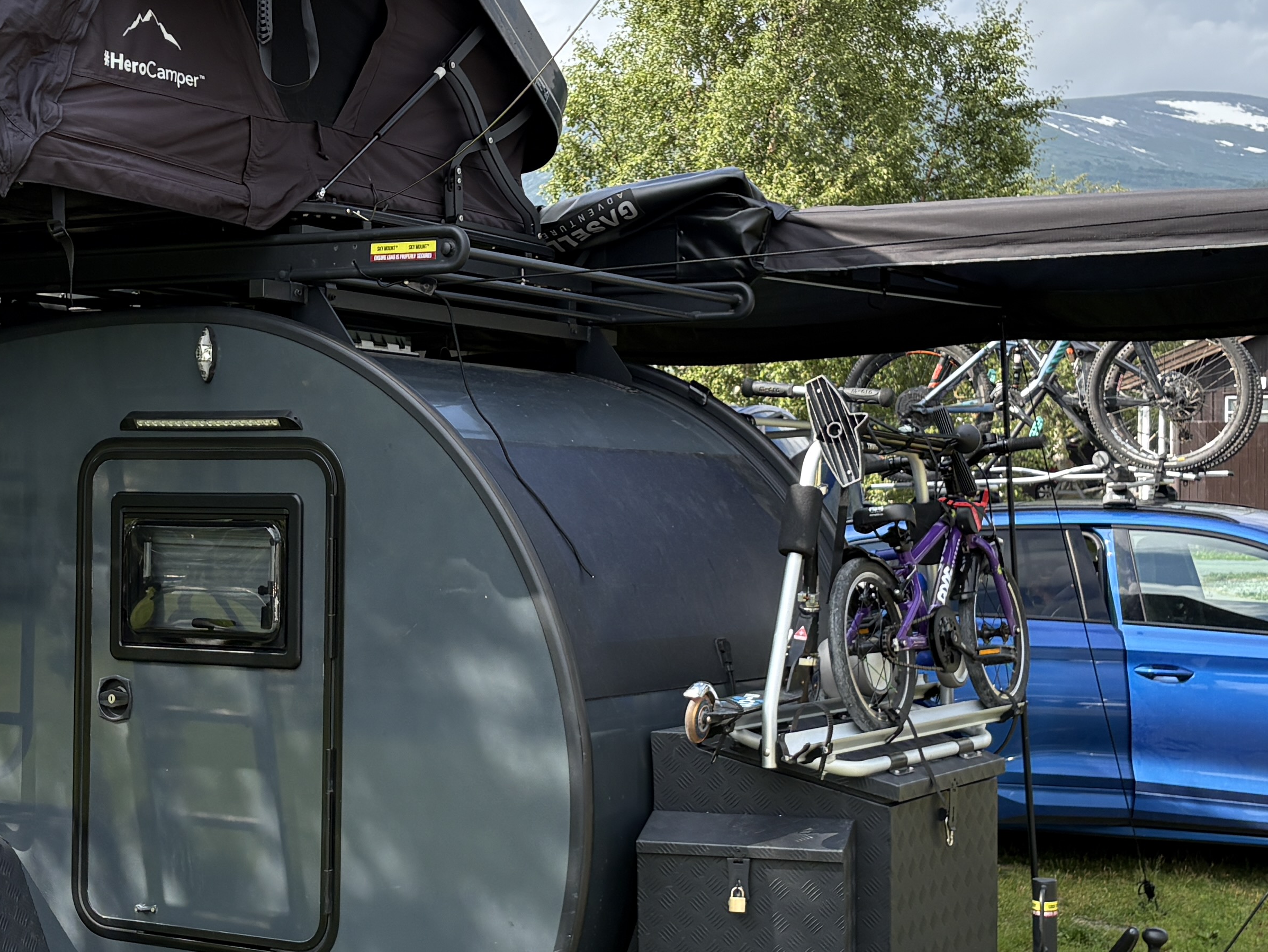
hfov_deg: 31.1
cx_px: 489
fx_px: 2271
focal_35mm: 62
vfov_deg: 23.6
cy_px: 522
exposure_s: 1/1393
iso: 64
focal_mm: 5.96
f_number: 1.6
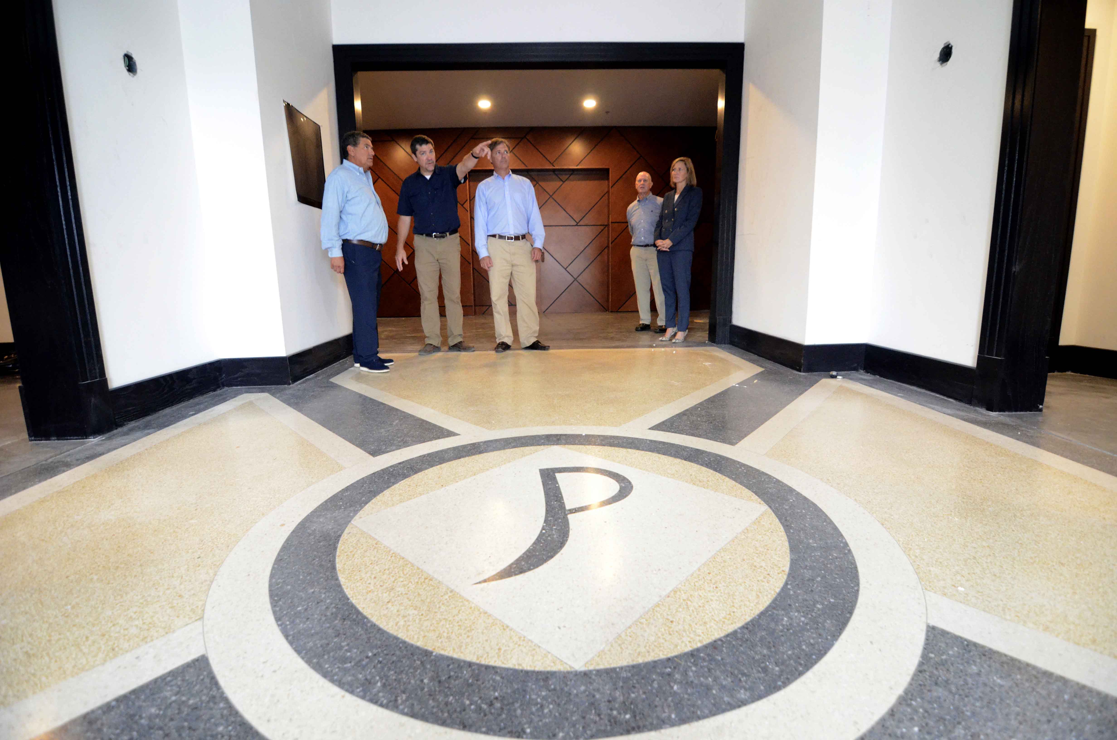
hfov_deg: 95.1
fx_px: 511
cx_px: 558
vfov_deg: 71.8
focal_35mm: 16
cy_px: 370
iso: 4000
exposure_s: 1/160
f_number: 2.8
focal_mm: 11
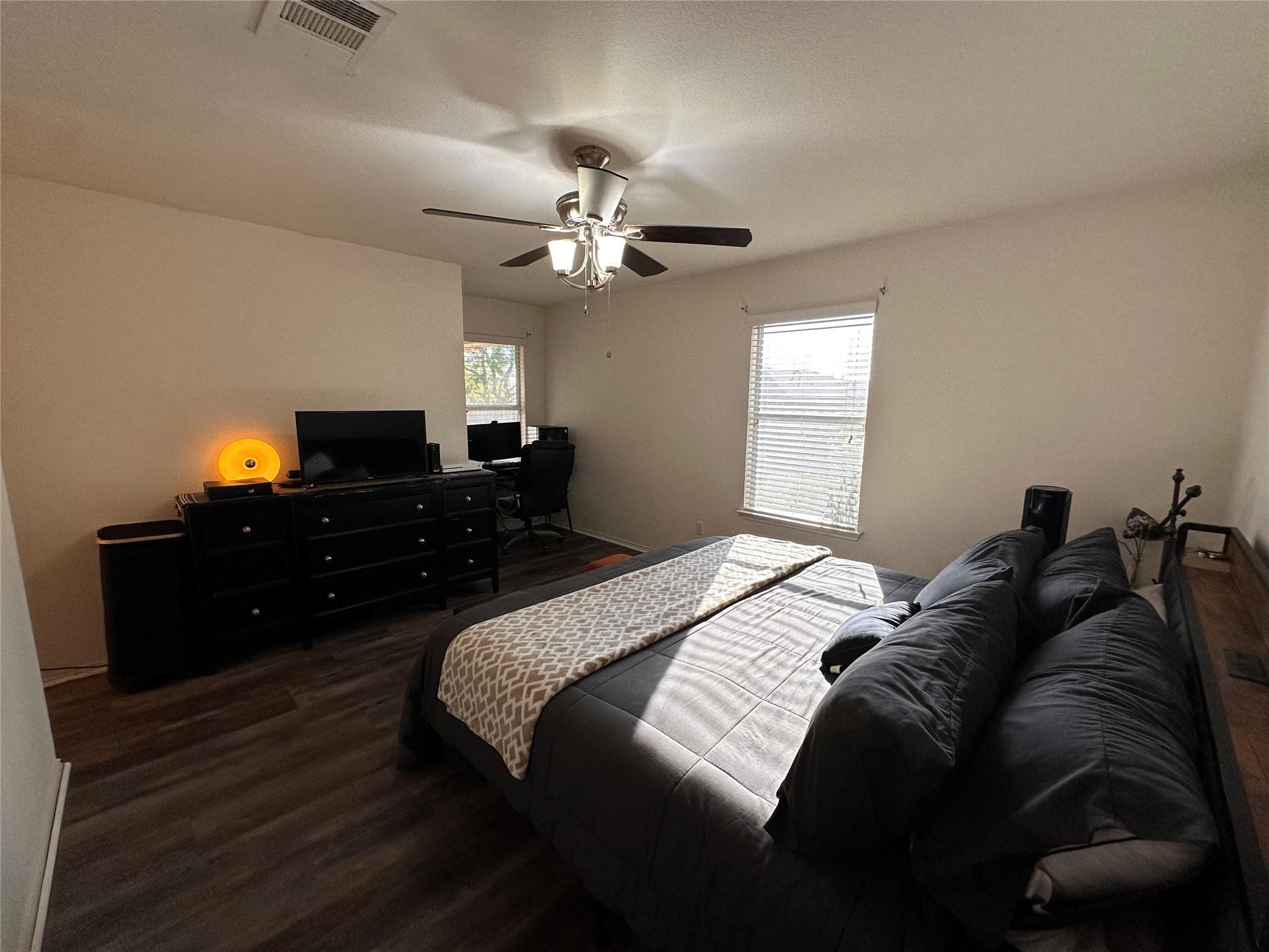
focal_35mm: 14
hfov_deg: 102.1
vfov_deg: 85.7
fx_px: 513
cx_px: 634
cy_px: 476
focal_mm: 2.22
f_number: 2.2
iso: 160
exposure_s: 1/120
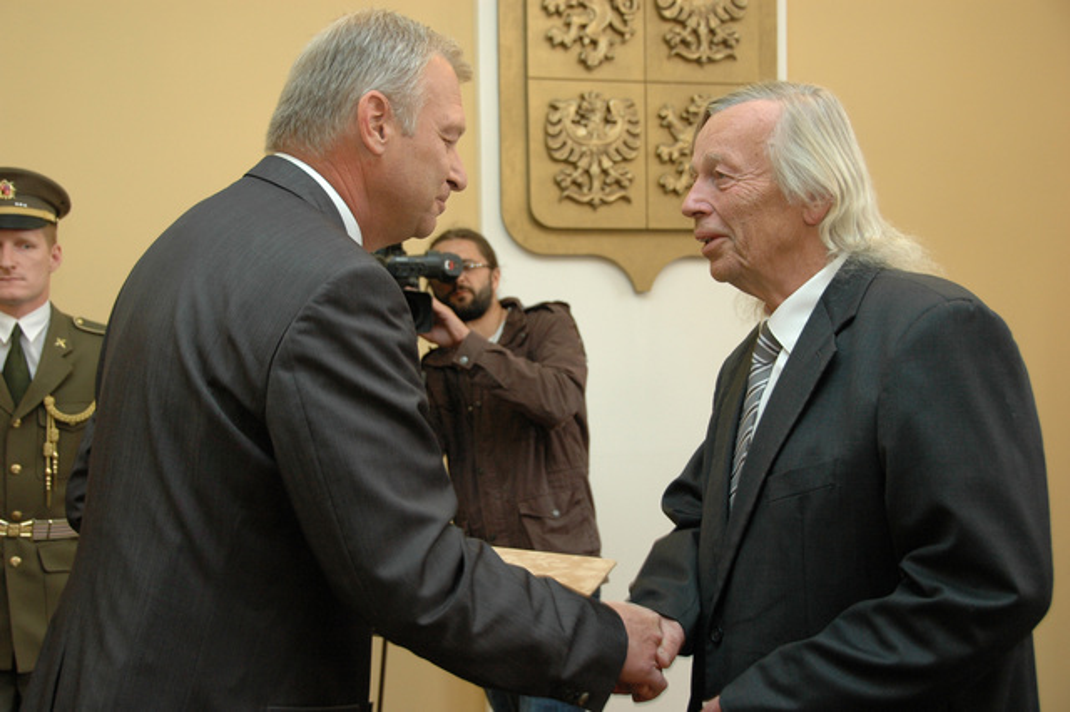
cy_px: 356
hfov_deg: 38.9
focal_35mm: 51
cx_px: 535
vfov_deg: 26.5
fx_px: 1515
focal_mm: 34
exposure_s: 1/60
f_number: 5
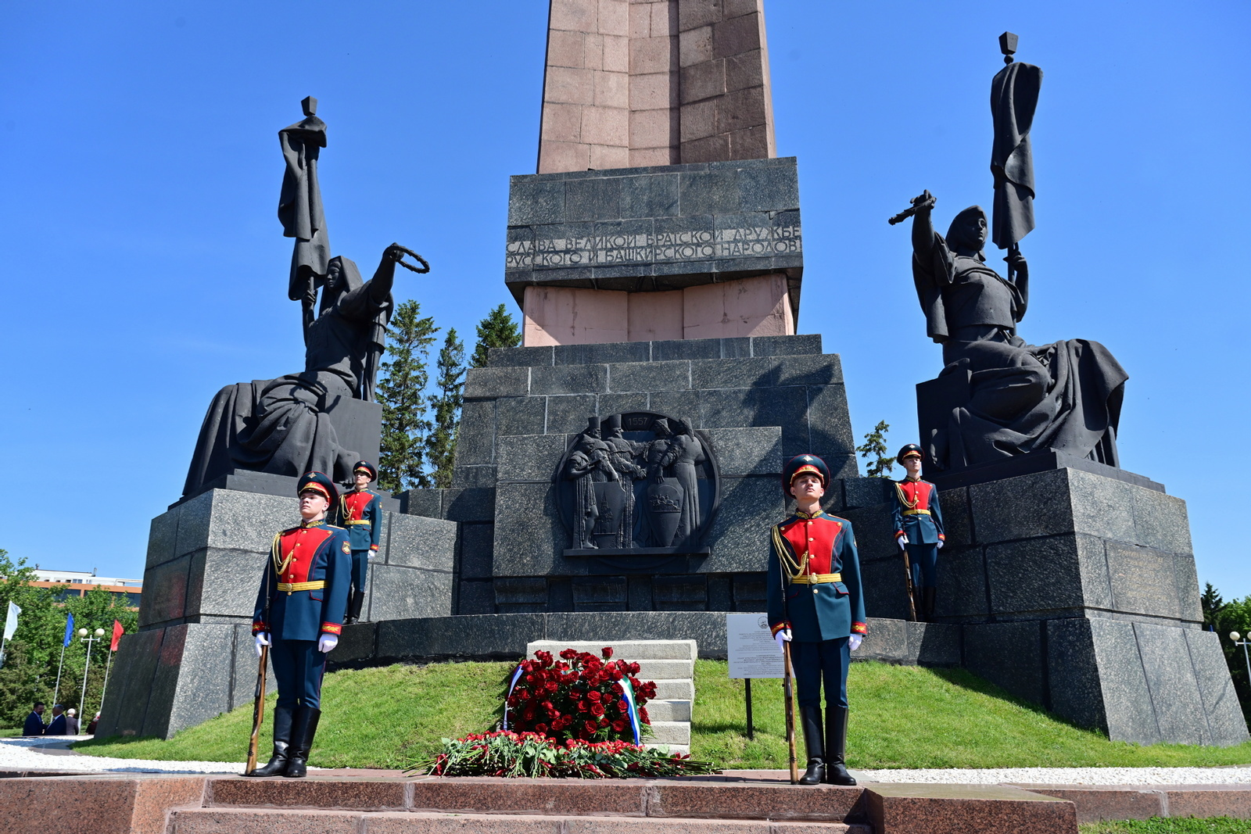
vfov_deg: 47.2
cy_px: 417
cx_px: 626
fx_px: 956
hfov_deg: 66.4
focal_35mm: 28
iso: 280
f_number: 8
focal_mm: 27.5
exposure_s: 1/640
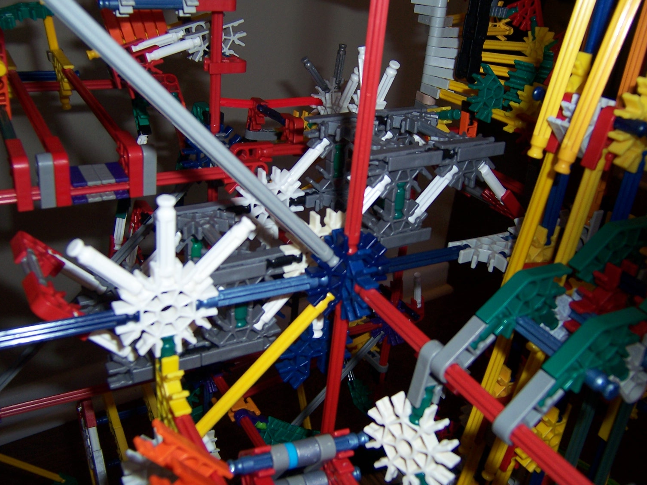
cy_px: 239
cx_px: 316
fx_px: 636
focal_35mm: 34
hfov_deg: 53.9
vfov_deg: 41.8
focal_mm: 5.5
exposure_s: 1/60
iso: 80
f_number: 2.8
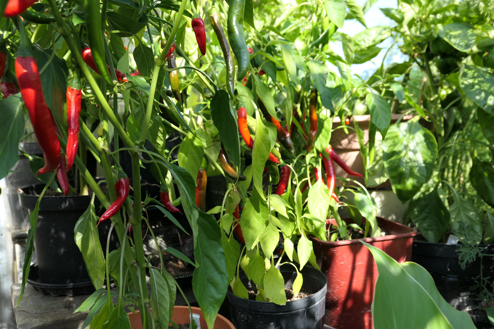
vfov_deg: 45.0
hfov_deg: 63.7
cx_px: 247
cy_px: 164
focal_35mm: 29
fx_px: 398
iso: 125
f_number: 2.8
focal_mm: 10.7
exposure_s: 1/320
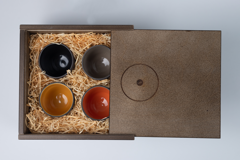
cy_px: 80
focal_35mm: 50
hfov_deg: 39.6
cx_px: 120
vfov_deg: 27.0
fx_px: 333
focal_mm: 50
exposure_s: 1/125
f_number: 6.3
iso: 640
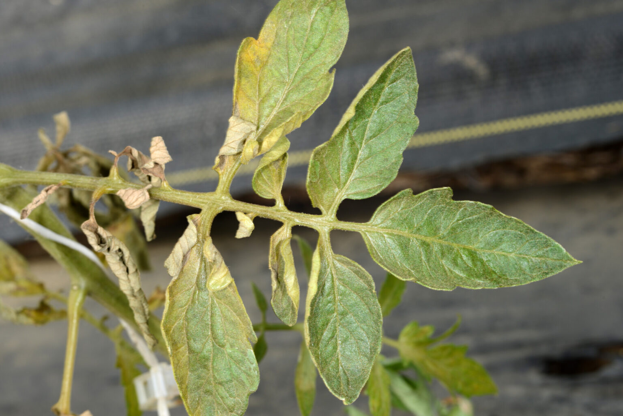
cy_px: 208
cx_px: 312
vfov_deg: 15.2
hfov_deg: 22.6
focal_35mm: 90
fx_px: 1558
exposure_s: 1/30
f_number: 20
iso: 100
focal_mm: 90
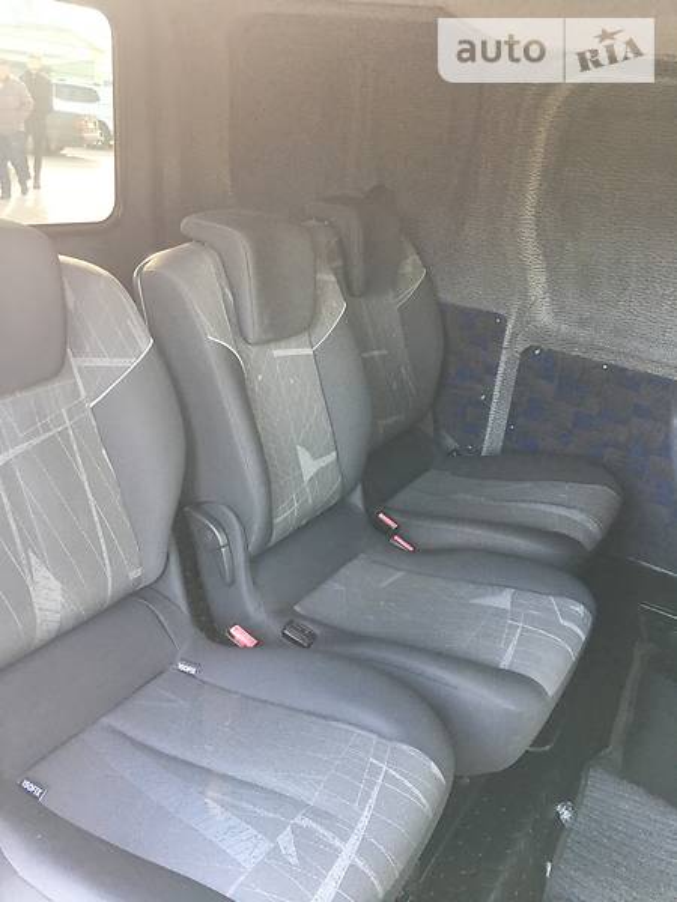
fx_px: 756
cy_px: 451
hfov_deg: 48.2
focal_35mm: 29
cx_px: 338
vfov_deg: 61.7
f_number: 2.2
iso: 125
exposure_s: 1/33
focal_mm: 4.2
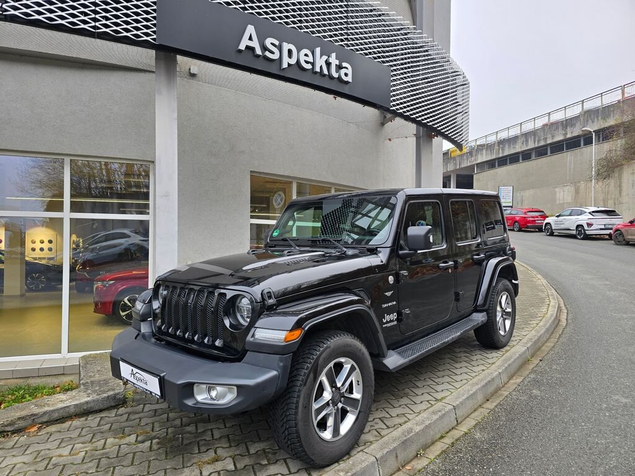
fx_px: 422
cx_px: 318
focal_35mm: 23
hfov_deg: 73.9
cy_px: 238
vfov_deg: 58.9
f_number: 1.7
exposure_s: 1/100
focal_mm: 6.3
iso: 50
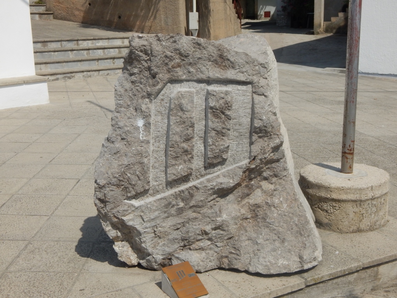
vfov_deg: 30.3
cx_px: 198
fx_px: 550
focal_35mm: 48
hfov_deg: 39.7
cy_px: 149
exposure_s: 1/800
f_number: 7.4
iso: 125
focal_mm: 8.6
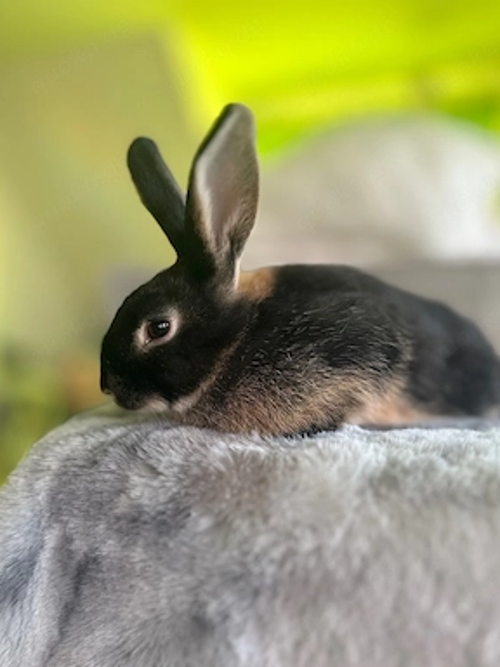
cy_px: 346
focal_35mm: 25
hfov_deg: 54.9
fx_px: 481
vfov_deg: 69.4
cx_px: 250
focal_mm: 6.86
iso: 250
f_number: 1.78
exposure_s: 1/116
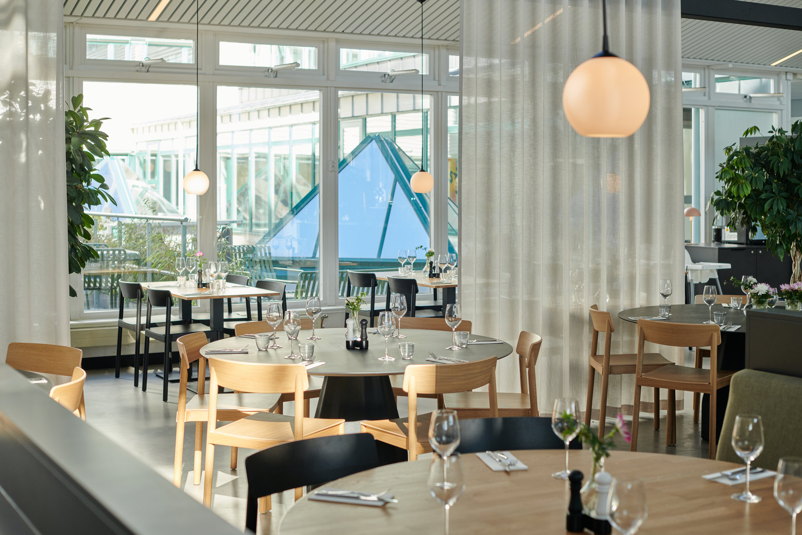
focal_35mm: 50
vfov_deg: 27.0
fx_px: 1114
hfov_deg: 39.6
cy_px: 268
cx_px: 401
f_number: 4
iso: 160
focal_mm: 50
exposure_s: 1/160
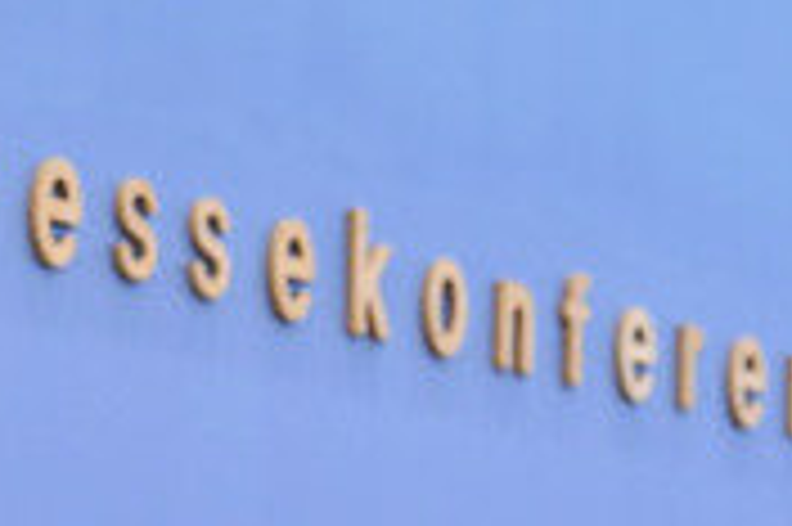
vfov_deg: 6.8
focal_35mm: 200
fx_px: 4396
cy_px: 557
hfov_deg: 10.2
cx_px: -7
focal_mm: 78
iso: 3200
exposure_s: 1/400
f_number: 5.6
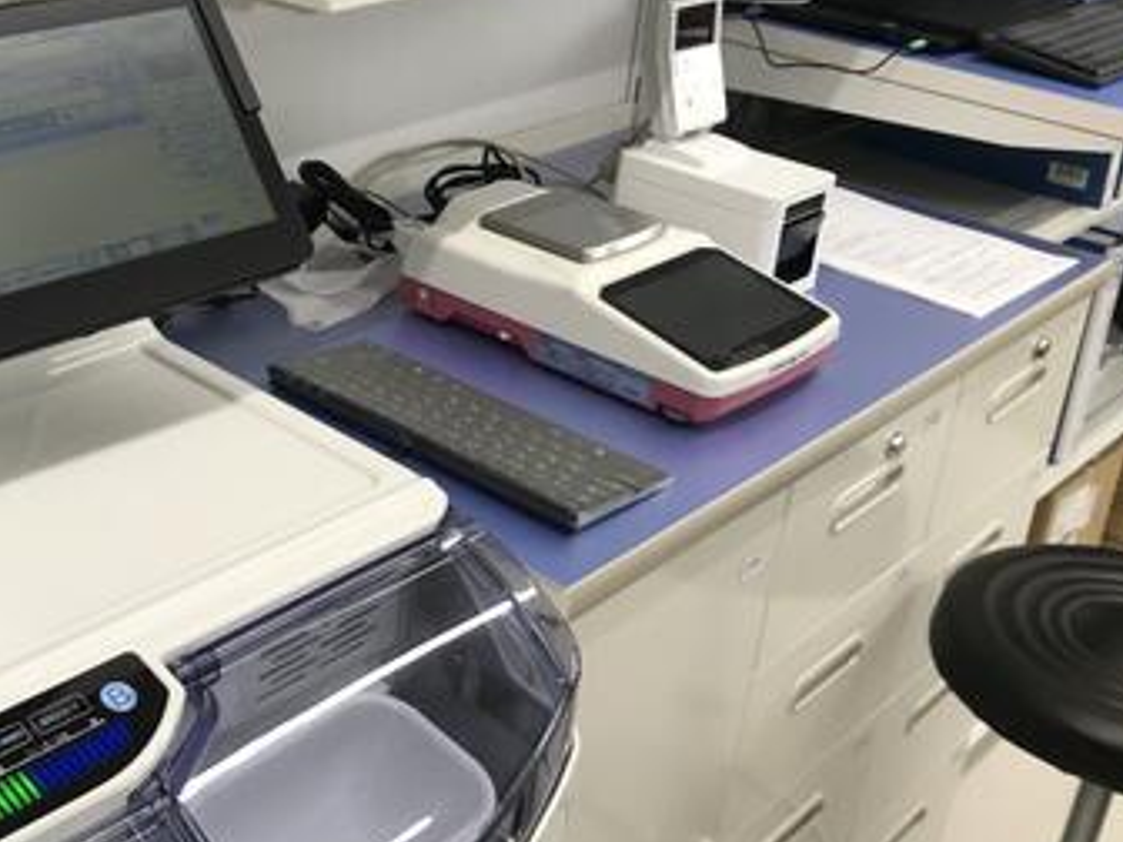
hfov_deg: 37.4
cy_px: 347
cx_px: 301
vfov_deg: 29.1
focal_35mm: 50
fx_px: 1622
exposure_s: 1/120
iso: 40
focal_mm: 3.99
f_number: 1.8
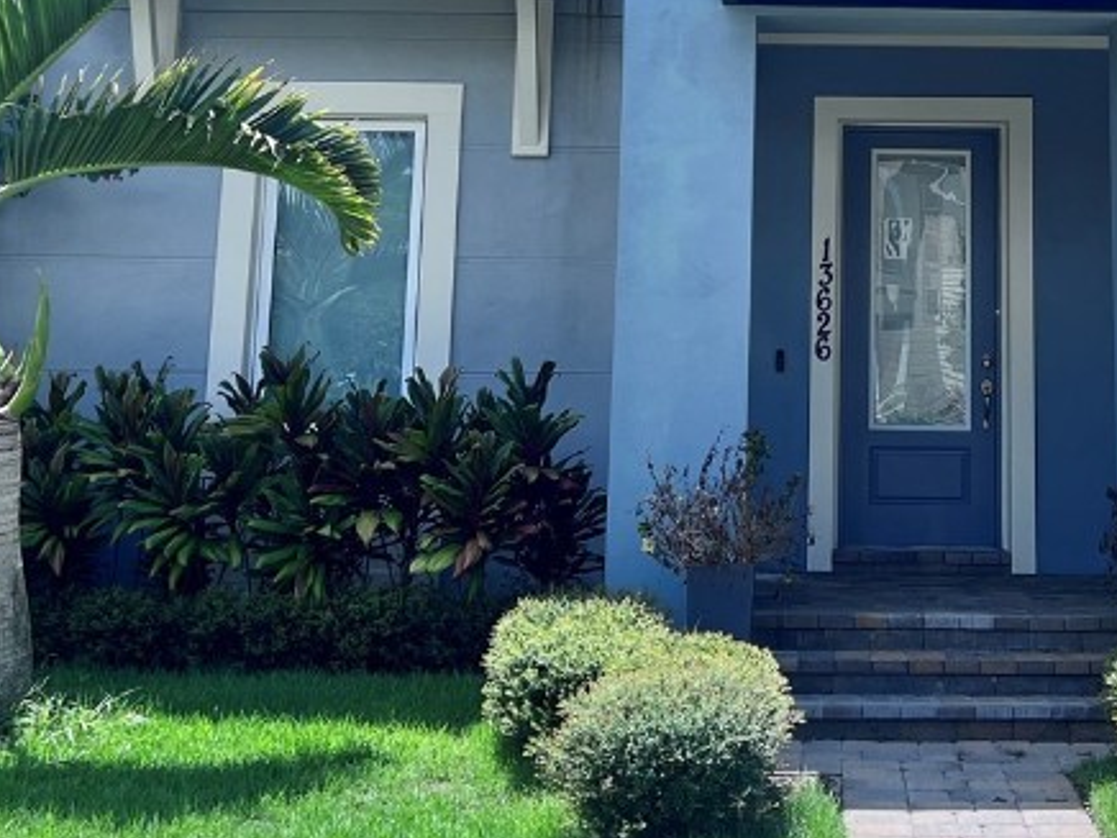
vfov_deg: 23.4
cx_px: 858
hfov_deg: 31.0
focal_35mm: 61
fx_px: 1968
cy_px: 74
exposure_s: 1/2762
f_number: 1.5
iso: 50
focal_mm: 5.7
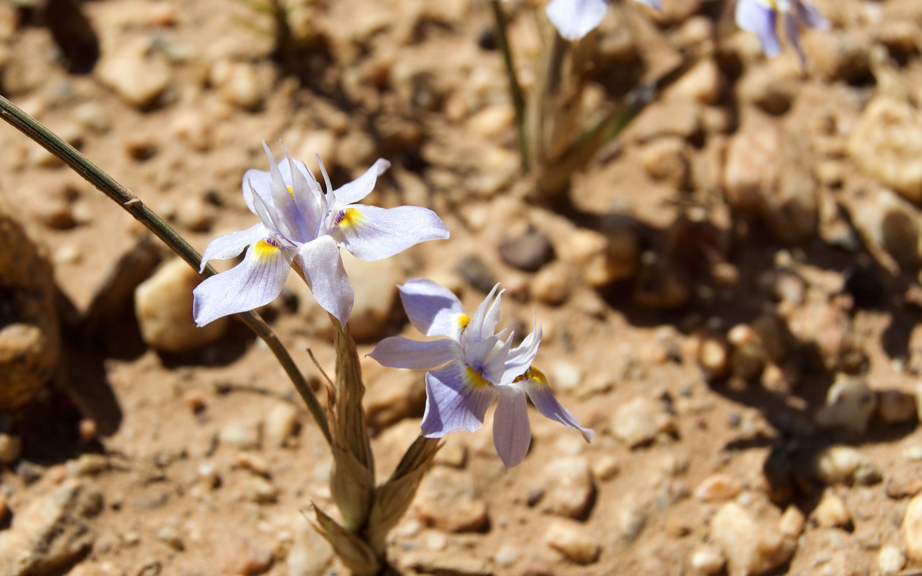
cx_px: 334
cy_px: 285
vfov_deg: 16.5
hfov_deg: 26.1
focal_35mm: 79
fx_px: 1985
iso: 100
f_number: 8
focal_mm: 34
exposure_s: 1/400
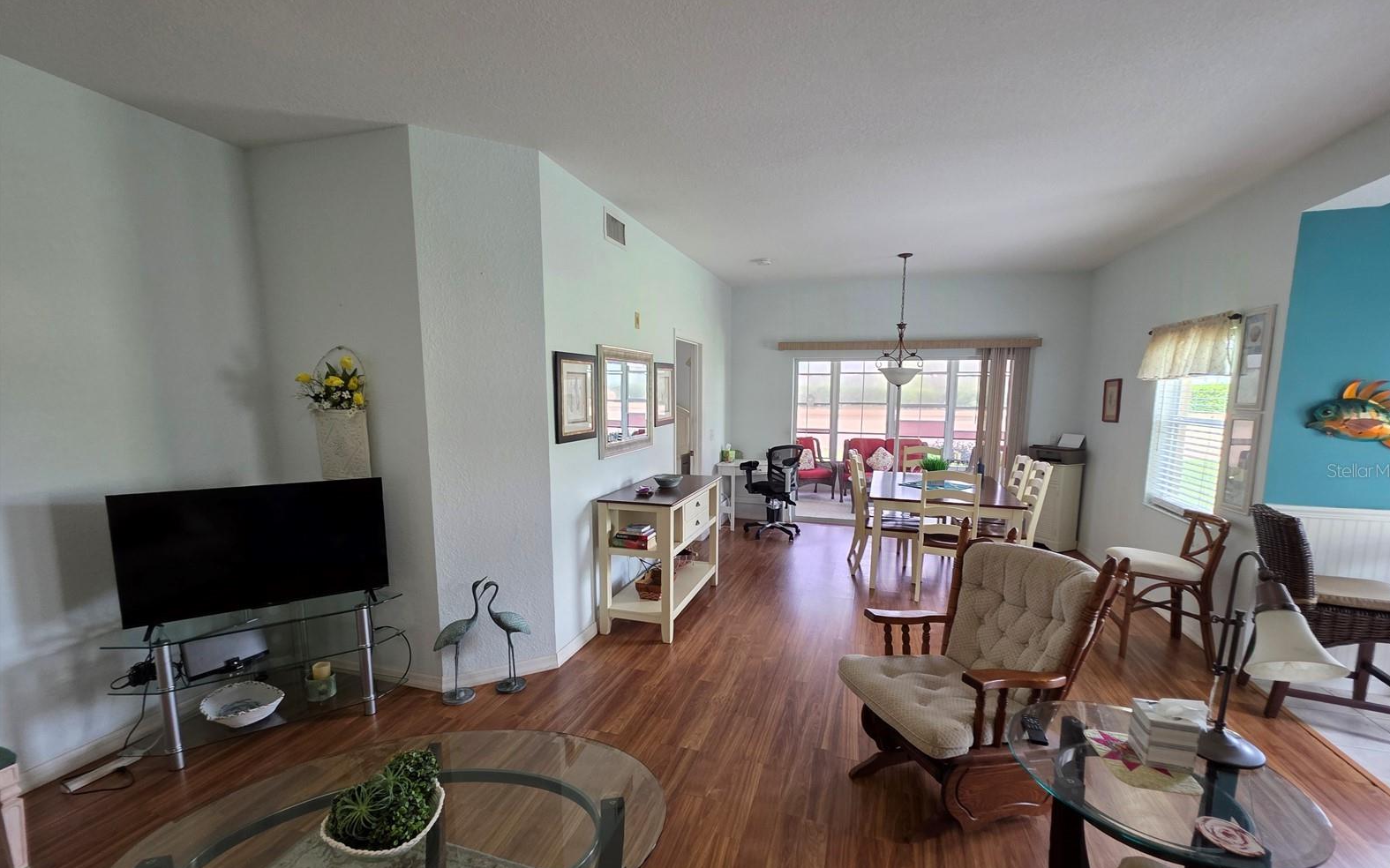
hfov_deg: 105.3
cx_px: 704
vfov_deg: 78.5
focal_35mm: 14
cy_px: 470
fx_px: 530
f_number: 1.9
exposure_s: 1/60
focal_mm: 2.2
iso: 160
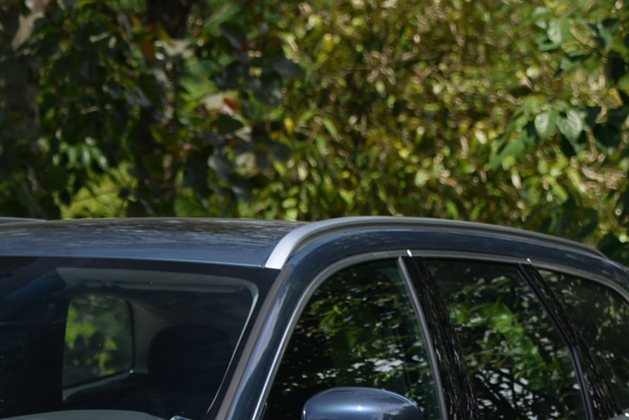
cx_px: 15
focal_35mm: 455
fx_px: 7953
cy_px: 375
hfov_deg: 4.5
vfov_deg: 3.0
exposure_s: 1/250
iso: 100
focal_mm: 112
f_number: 4
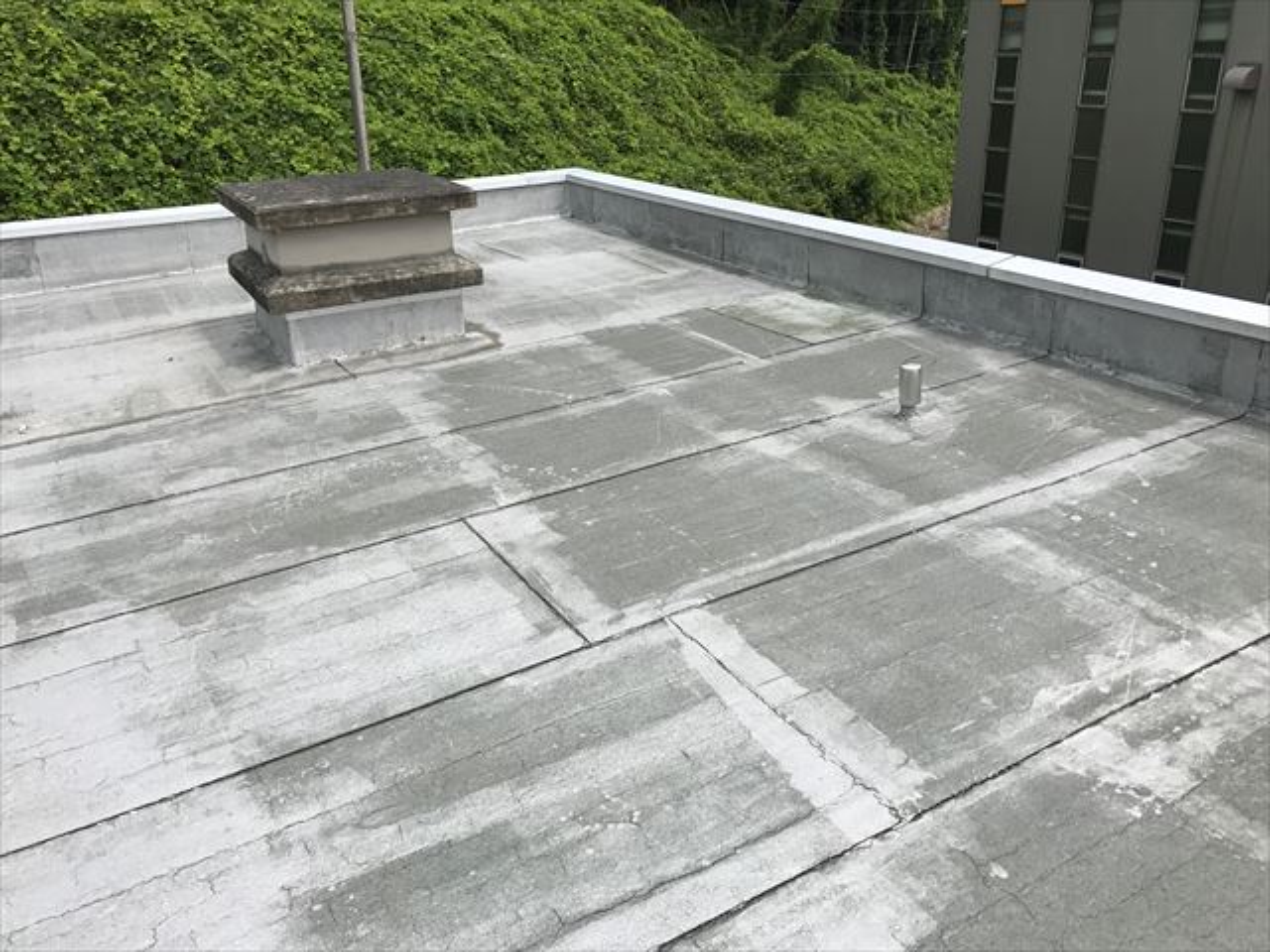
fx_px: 1027
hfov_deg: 63.4
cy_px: 476
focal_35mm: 28
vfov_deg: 49.7
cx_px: 635
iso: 20
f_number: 1.8
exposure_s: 1/3546
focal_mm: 3.99
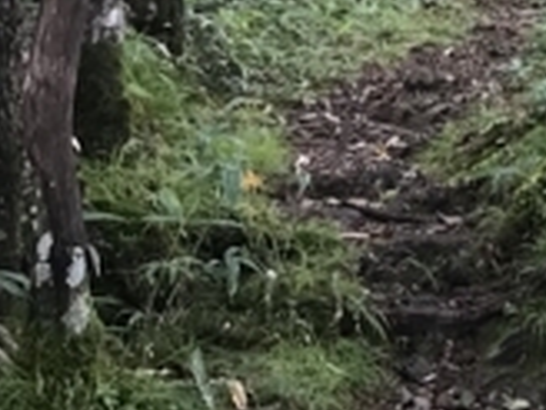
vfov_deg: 7.9
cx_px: 1175
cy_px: -563
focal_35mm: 175
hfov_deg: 10.2
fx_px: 2760
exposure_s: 1/120
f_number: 1.8
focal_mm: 3.99
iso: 25
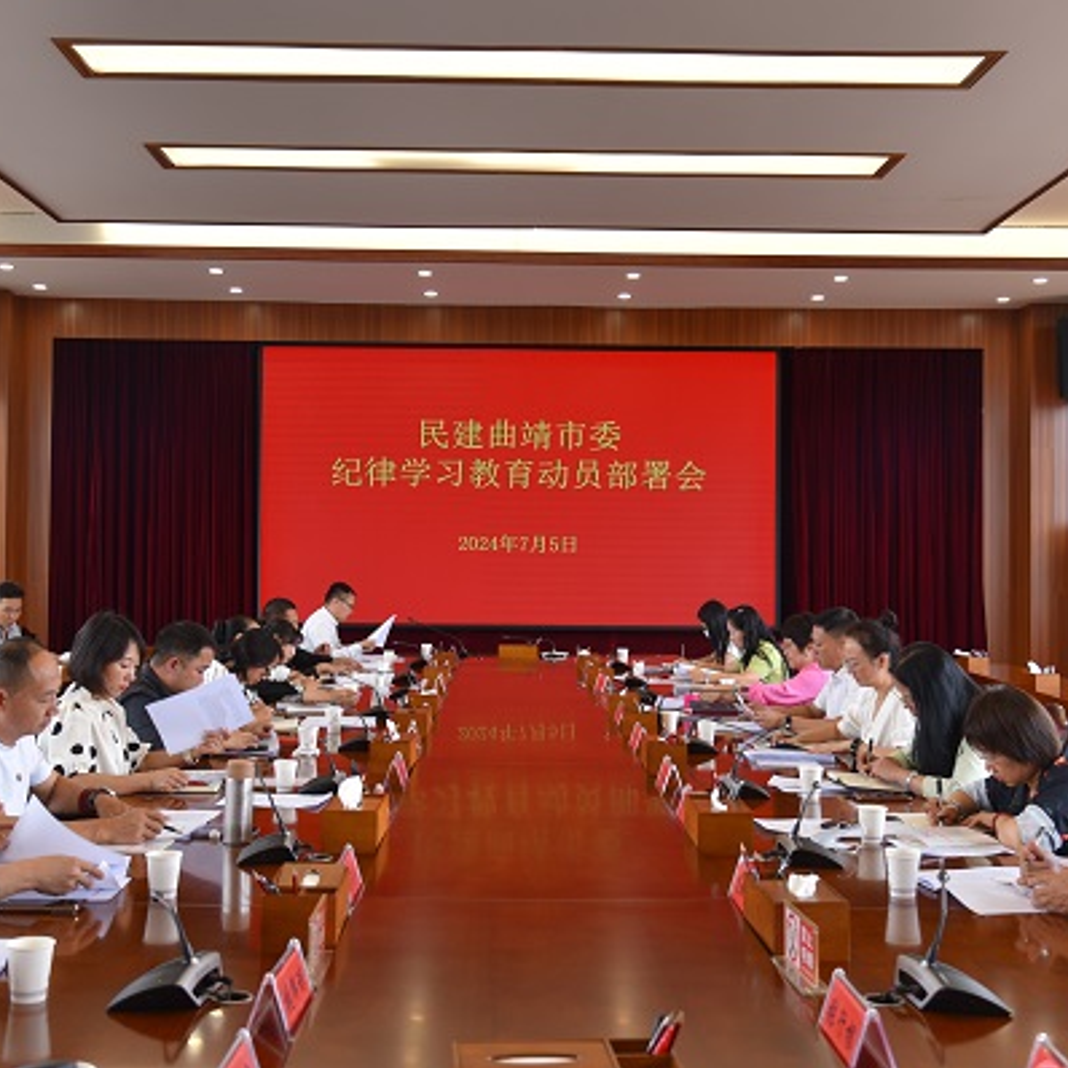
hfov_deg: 40.9
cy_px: 534
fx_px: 1431
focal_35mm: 41
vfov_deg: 40.9
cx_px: 523
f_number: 5
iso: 400
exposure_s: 1/100
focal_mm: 32
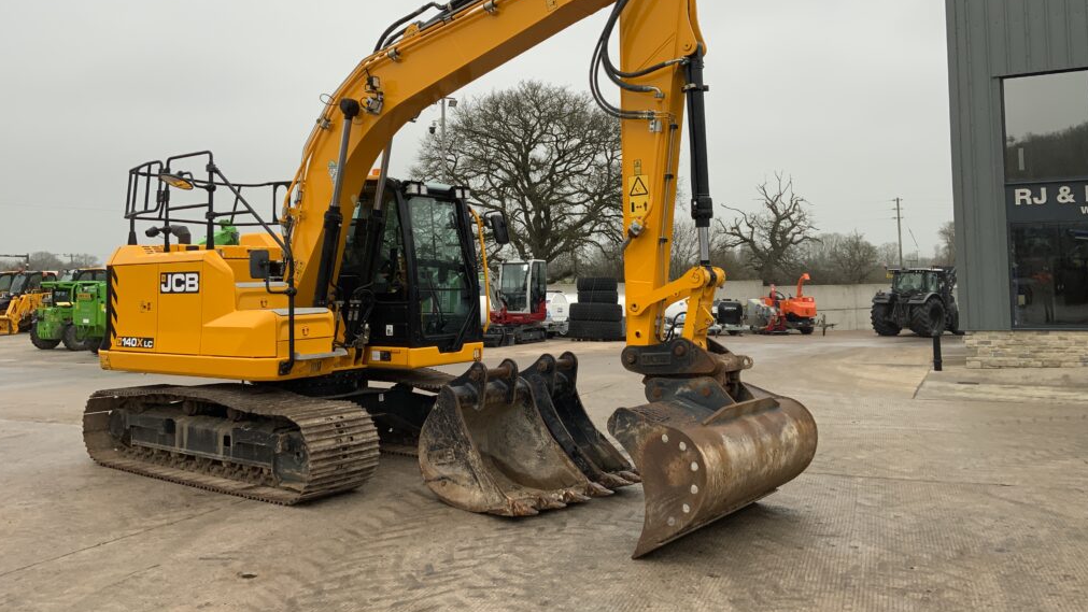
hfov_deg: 61.0
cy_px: 227
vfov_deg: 36.5
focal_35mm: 32
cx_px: 541
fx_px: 923
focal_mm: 3
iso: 16
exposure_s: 1/125
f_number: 1.8
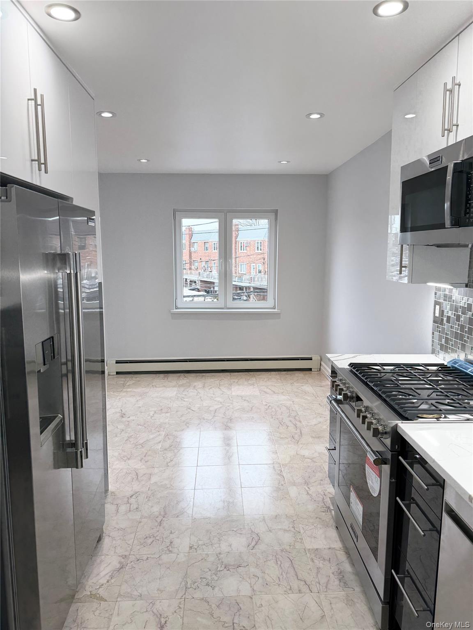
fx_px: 437
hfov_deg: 56.8
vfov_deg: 71.6
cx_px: 236
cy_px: 315
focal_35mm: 24
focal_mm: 6.76
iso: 100
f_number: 1.78
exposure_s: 1/218
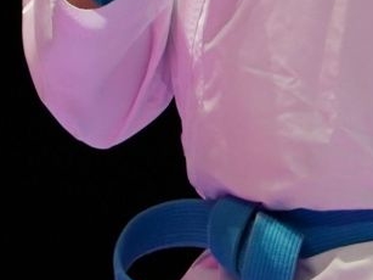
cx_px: 541
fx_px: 15737
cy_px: -341
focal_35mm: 1461
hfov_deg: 1.4
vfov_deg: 1.0
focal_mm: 173
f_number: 2.8
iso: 1600
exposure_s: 1/1000
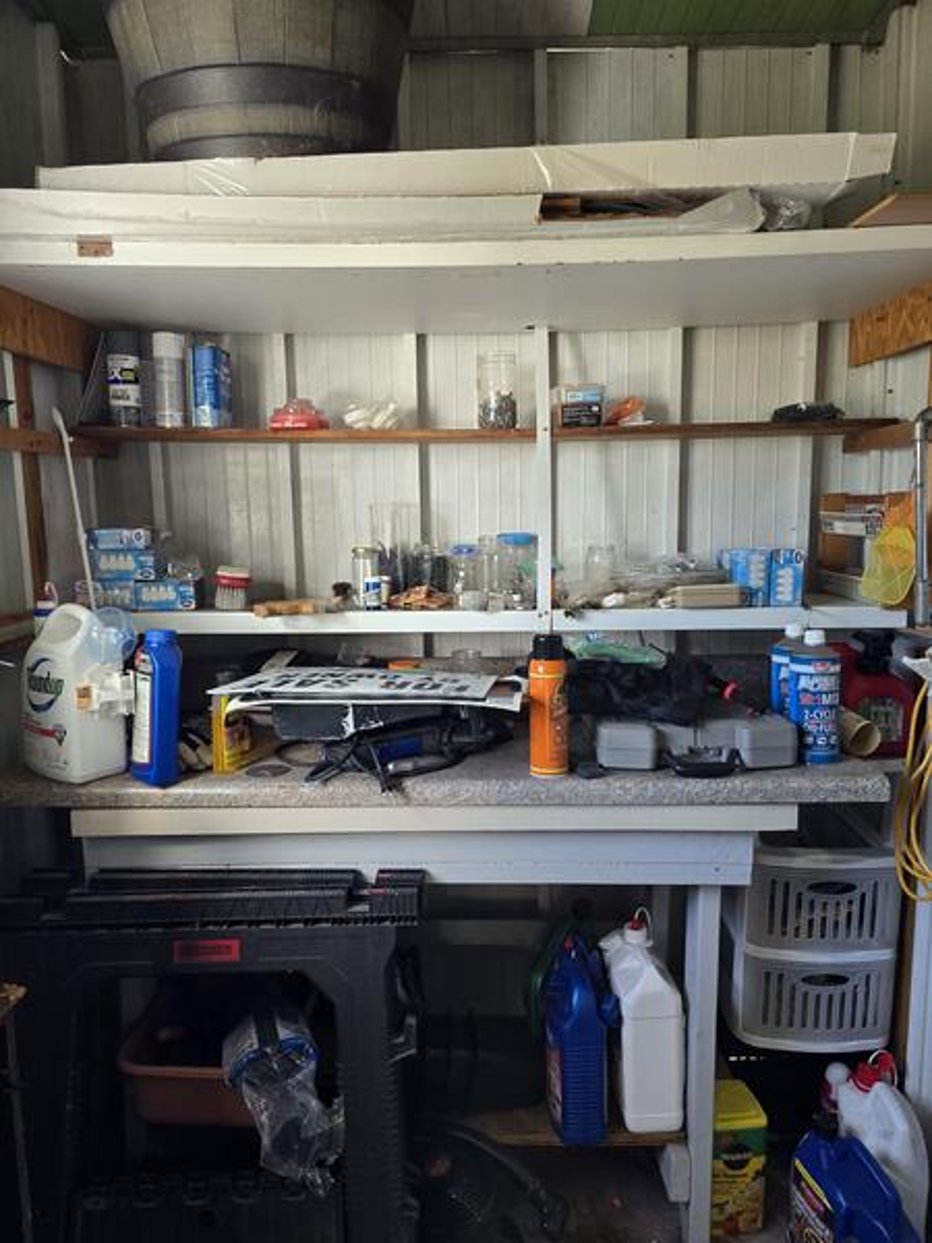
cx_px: 466
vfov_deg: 73.9
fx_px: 826
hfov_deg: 58.9
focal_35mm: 23
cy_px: 622
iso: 160
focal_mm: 6.3
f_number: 1.7
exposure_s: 1/120
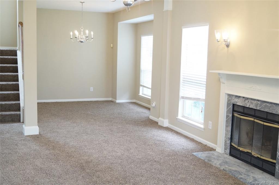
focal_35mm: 39
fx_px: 302
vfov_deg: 34.1
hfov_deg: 49.6
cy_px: 92
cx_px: 140
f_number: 4.5
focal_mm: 26
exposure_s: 1/60
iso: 1250
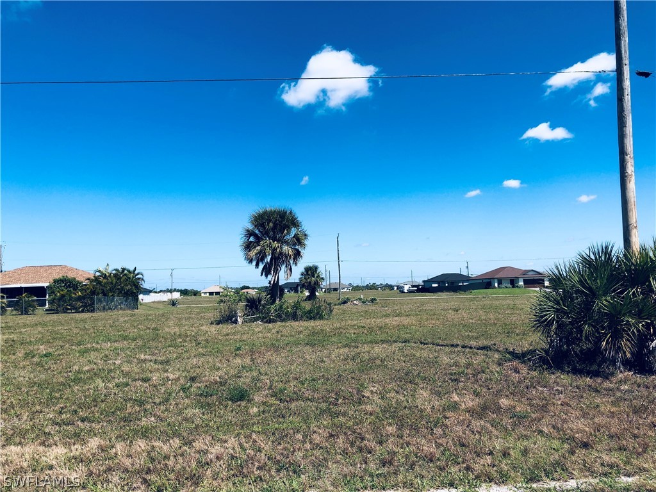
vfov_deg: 49.7
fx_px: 531
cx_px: 328
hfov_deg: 63.4
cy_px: 246
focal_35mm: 28
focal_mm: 3.99
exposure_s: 1/2183
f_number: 1.8
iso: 20
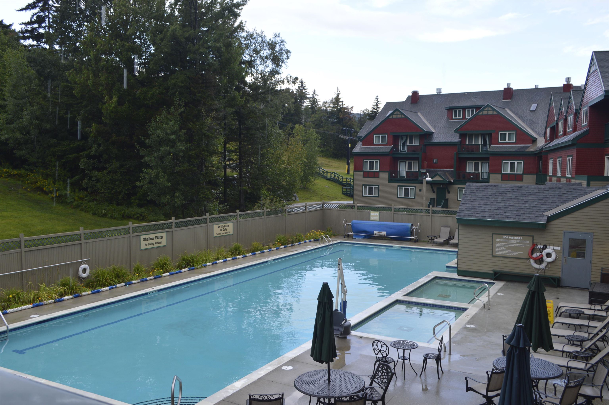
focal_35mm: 33
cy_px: 202
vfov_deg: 39.9
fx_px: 558
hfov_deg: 57.3
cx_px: 304
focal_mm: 22
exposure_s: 1/125
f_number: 5.6
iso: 160
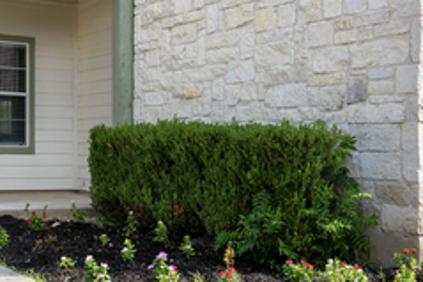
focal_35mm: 59
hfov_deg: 33.9
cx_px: 172
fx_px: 693
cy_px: 149
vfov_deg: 23.0
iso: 320
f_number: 6.3
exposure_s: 1/320
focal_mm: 15
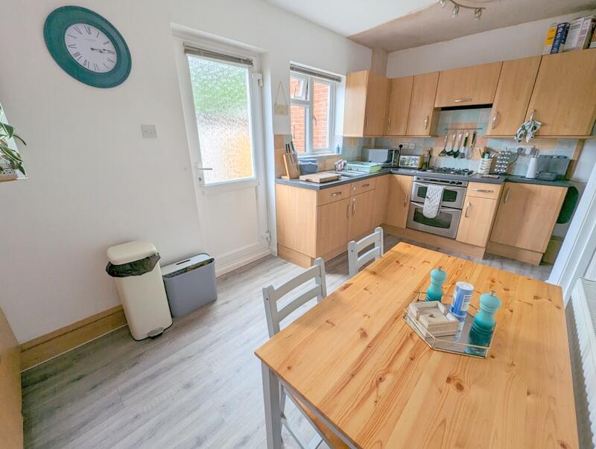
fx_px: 224
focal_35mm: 13
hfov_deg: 106.1
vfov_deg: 90.1
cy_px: 224
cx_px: 298
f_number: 2.2
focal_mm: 1.95
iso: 45
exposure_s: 1/74.8
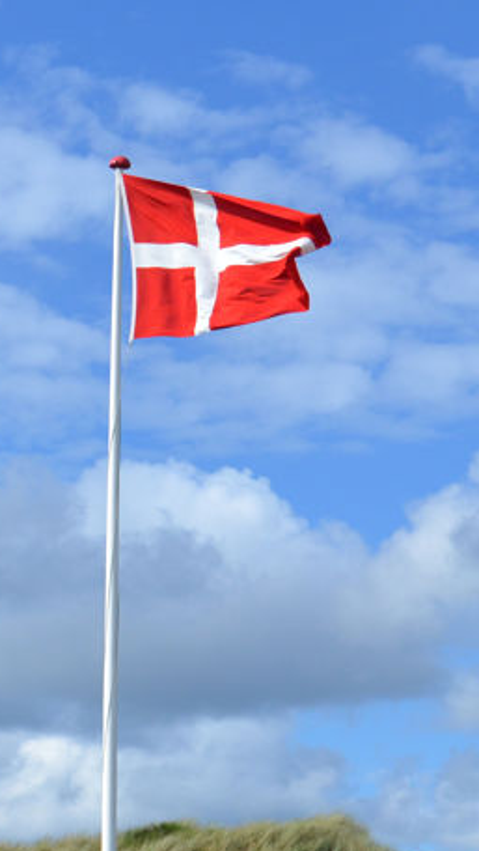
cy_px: 593
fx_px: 2458
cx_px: -89
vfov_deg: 19.5
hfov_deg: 10.9
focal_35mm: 109
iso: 400
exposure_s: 1/2000
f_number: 7.1
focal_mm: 32
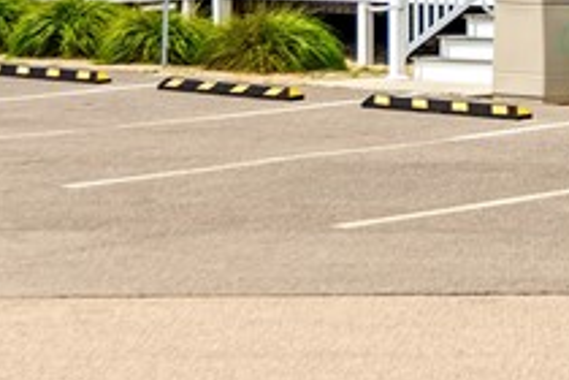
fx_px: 2861
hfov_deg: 10.8
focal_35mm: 181
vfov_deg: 7.5
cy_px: -168
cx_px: 951
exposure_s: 1/800
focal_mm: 35
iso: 100
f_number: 5
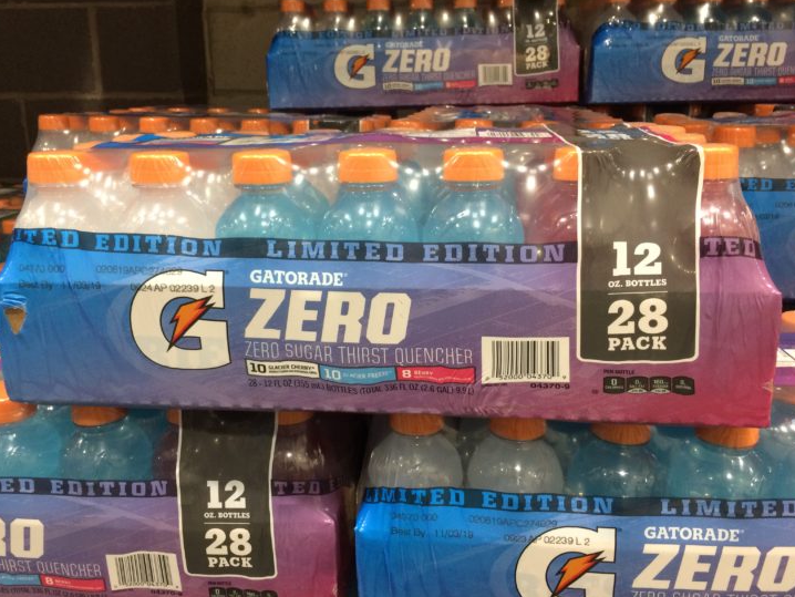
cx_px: 384
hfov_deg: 58.3
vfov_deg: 45.4
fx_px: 712
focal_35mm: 31
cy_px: 280
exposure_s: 1/30
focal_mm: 4.15
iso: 160
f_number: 2.2
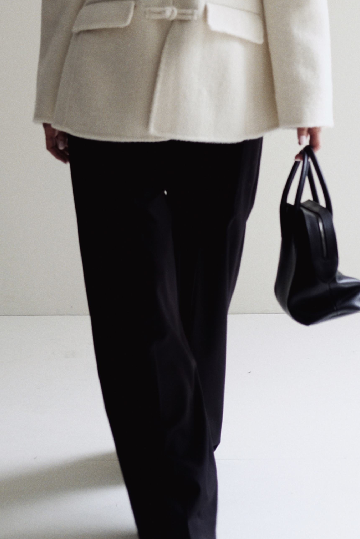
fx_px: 1605
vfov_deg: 18.8
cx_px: 150
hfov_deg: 12.8
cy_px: 68
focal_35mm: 107
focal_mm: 35
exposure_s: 1/90
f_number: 2.2
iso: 320
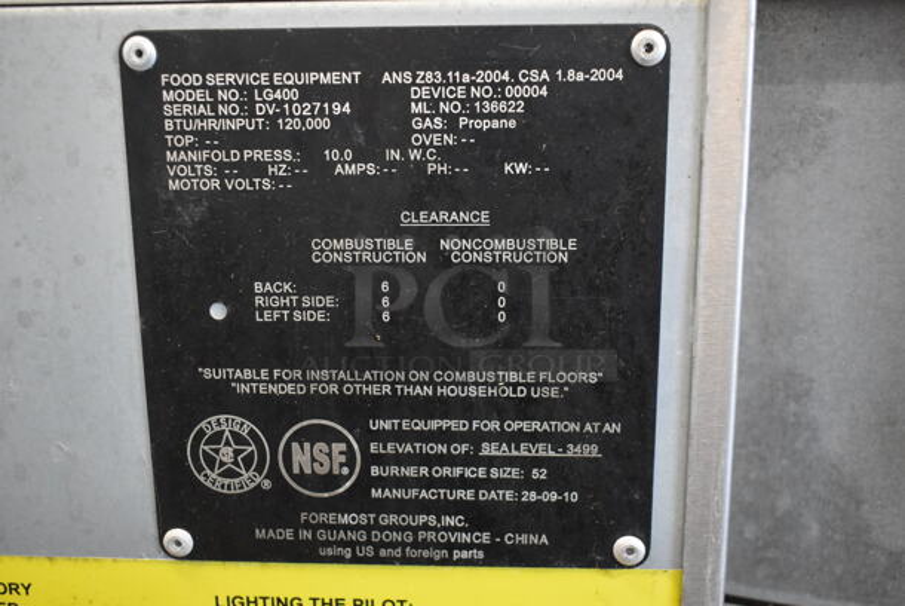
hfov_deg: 53.1
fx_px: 906
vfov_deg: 37.0
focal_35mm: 36
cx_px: 452
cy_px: 303
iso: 2000
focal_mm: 24
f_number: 4
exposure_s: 1/60
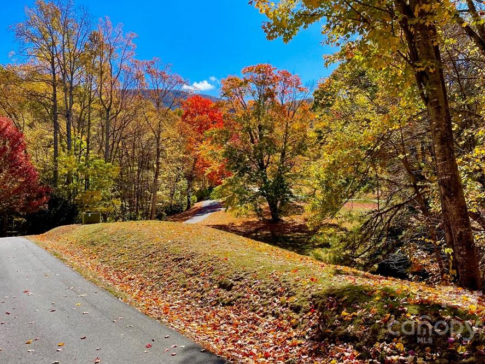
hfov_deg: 59.8
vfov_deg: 46.7
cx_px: 272
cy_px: 155
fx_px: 420
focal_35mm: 30
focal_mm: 4.2
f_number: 1.6
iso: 32
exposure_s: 1/2174
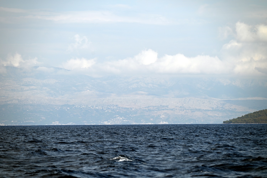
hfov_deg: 12.1
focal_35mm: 170
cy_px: 89
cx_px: 134
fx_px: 1261
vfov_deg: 8.1
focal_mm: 170
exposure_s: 1/1250
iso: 100
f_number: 6.3
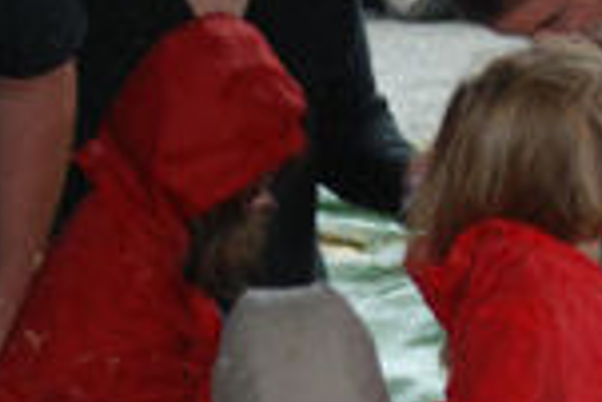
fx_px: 2795
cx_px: 423
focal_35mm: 167
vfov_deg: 8.2
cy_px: 271
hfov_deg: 12.3
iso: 100
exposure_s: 1/60
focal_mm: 28
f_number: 3.5
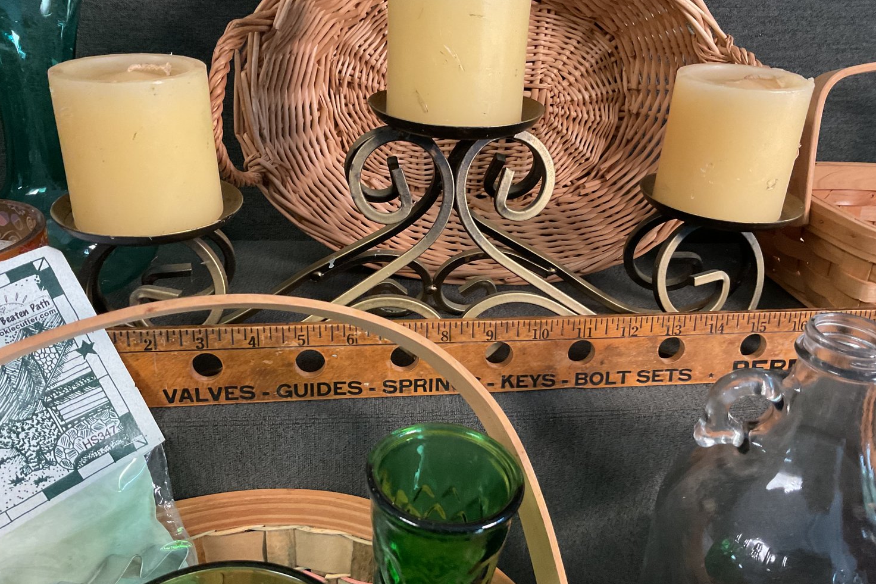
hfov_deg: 60.3
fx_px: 754
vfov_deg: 42.3
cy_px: 296
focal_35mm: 31
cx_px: 446
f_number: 1.8
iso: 250
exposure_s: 1/60
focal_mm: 3
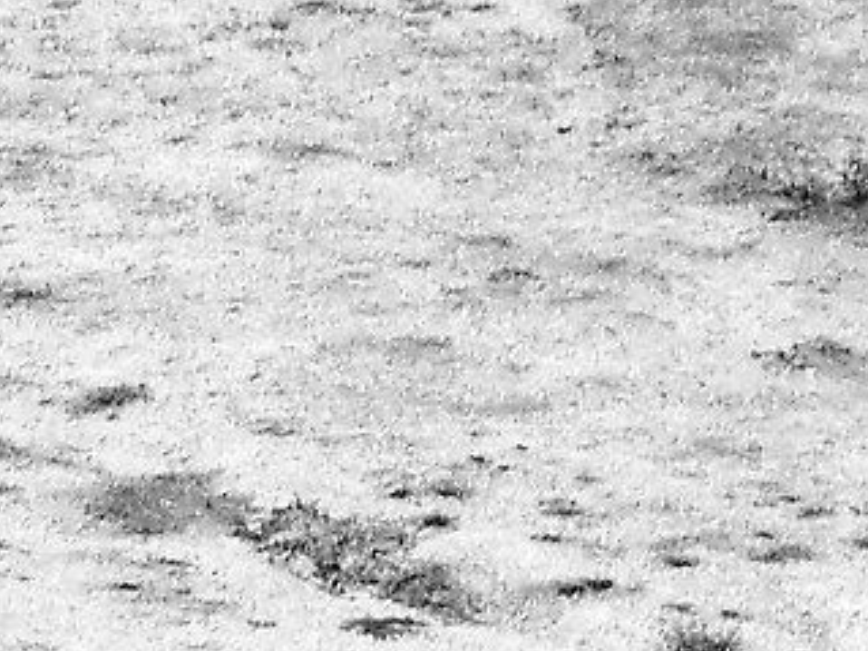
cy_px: 1277
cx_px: -2332
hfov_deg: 3.0
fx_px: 15842
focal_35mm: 632
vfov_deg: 2.3
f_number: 10
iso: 200
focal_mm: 42
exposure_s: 1/800
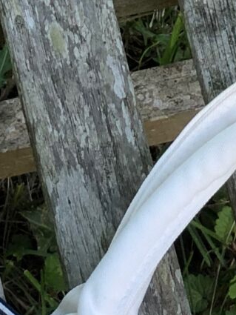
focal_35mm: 343
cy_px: 615
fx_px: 3116
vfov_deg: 5.7
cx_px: 6
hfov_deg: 4.3
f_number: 2.8
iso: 20
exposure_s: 1/60
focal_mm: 6.6
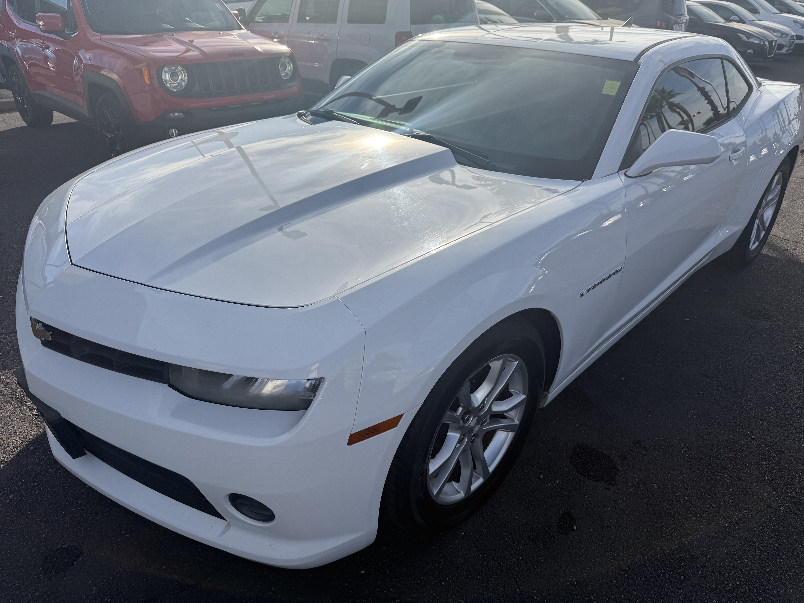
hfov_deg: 71.6
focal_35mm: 24
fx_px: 557
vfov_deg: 56.8
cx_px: 402
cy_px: 302
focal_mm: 6.76
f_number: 1.78
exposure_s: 1/5319
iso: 80
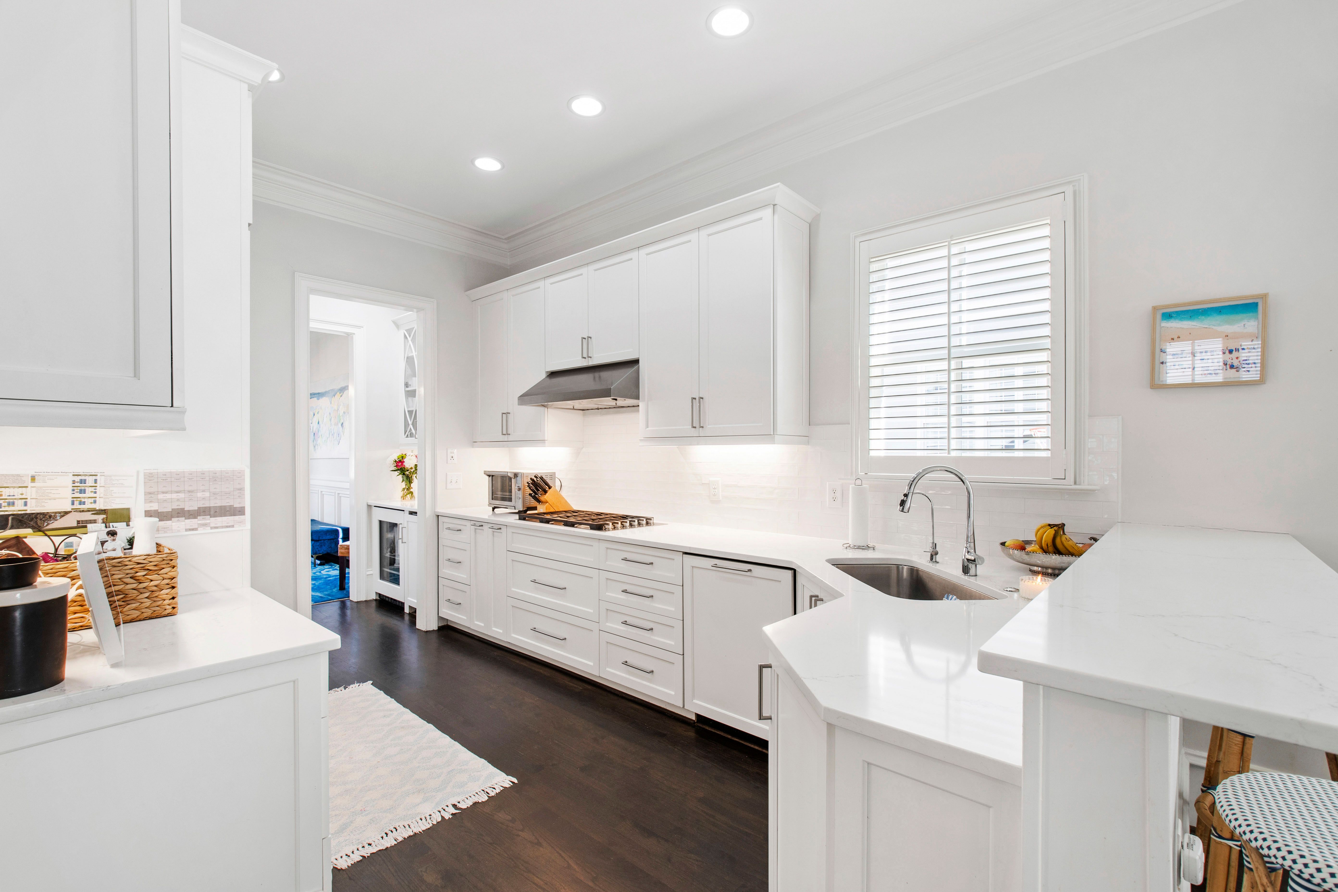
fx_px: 557
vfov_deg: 77.3
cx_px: 669
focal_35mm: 15
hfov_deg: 100.4
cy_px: 446
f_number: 8
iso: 100
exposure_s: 1/6
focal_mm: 10
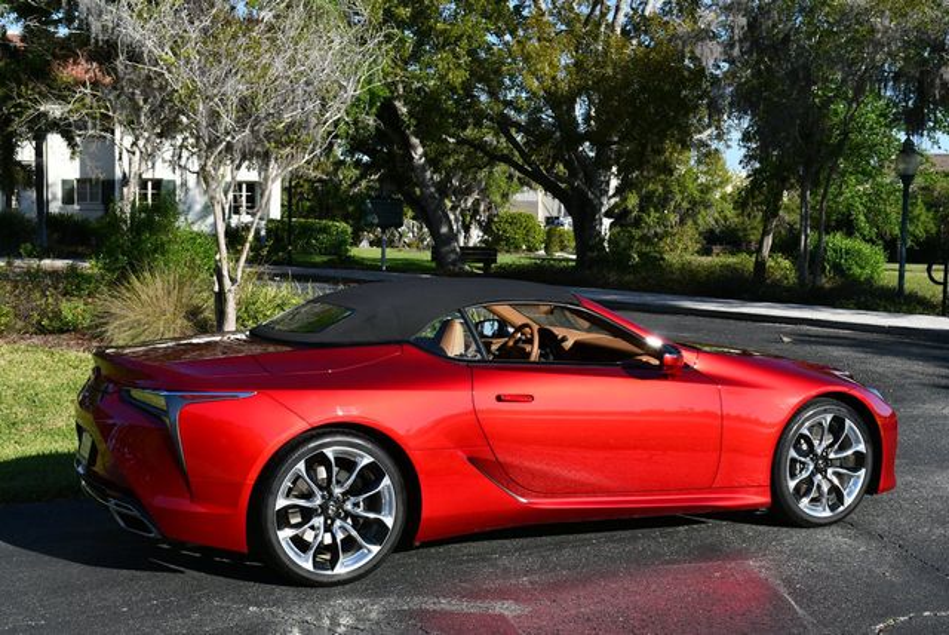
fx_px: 1266
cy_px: 318
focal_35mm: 48
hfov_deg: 41.1
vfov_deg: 28.1
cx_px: 474
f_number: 8
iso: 125
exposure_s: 1/250
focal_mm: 24
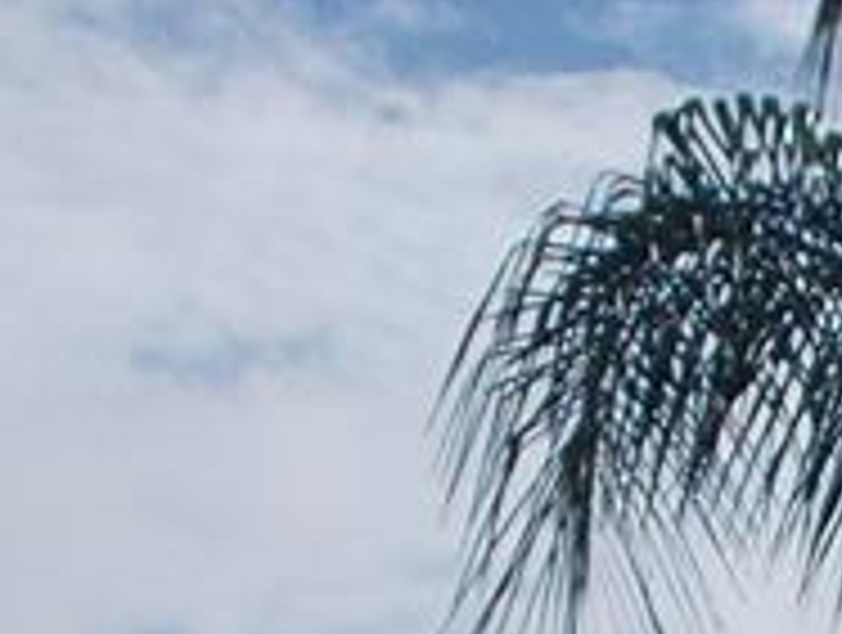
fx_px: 5191
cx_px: 1716
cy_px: 1619
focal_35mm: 213
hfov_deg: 8.7
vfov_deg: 6.6
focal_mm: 6.9
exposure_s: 1/400
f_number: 9.8
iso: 80
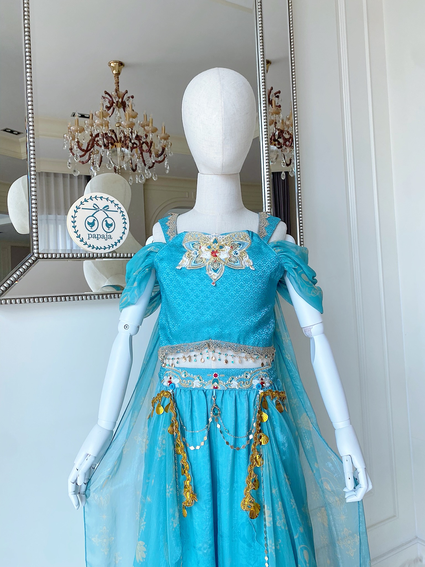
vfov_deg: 67.3
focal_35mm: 26
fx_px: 426
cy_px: 284
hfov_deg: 53.1
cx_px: 212
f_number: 1.8
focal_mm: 4.25
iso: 50
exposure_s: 1/122
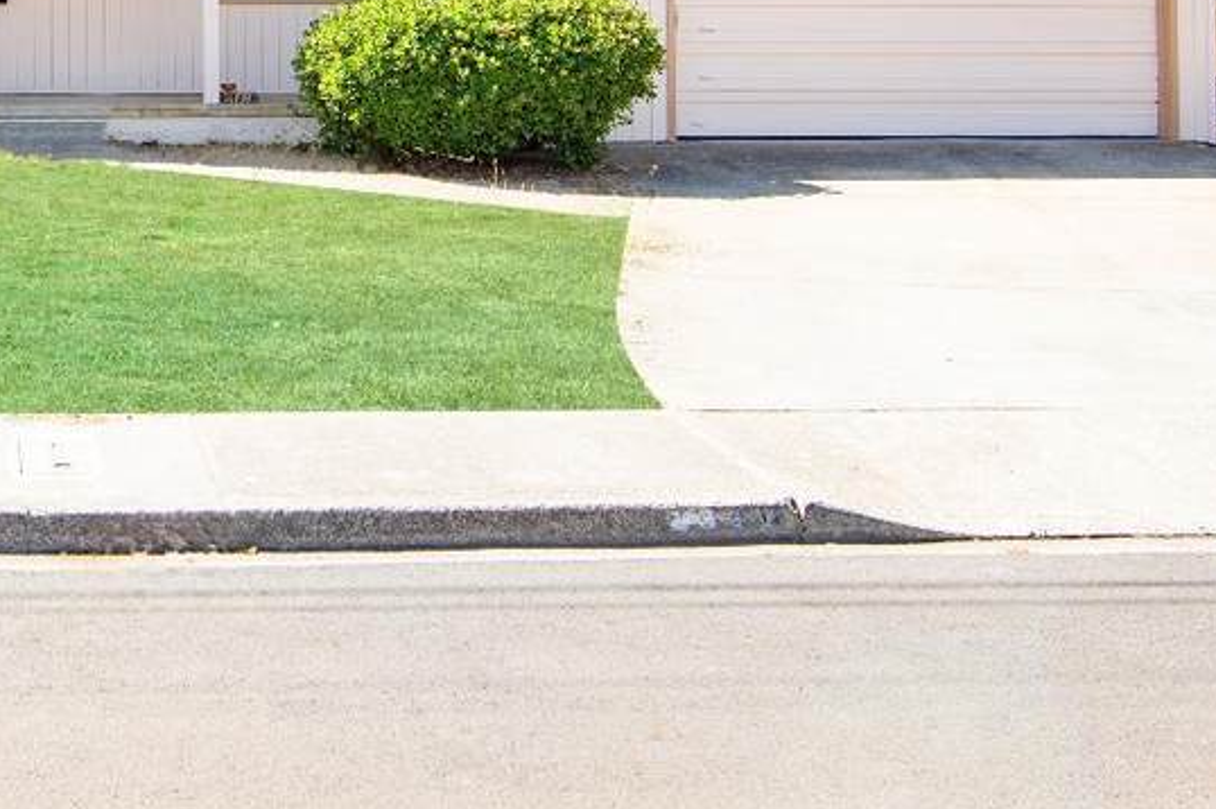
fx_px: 1688
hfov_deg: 37.1
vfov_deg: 25.5
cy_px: -12
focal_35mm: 50
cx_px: 124
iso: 100
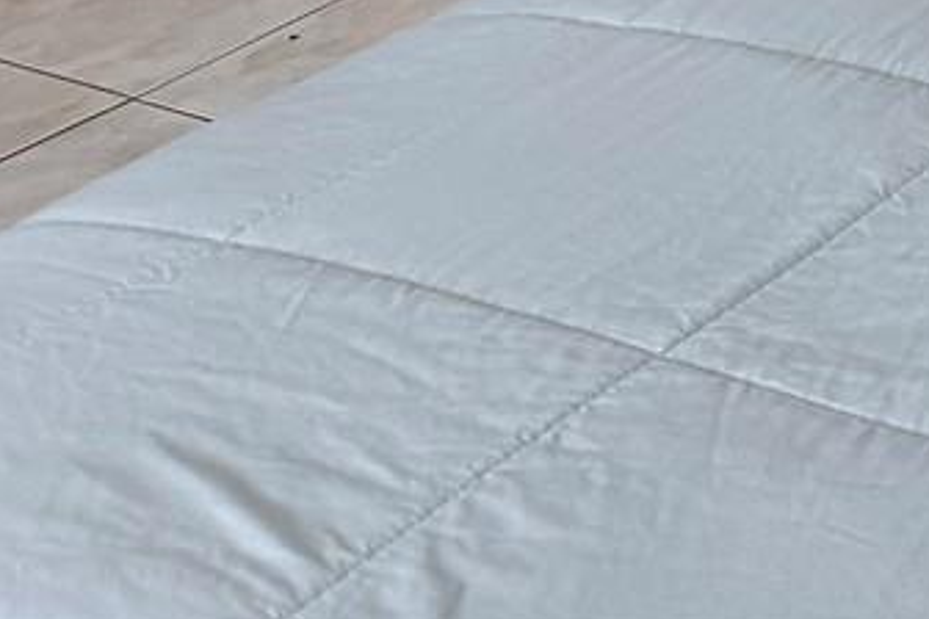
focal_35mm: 119
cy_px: -1022
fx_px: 3071
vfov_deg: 9.7
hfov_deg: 14.7
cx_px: 1764
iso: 64
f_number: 1.78
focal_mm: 6.86
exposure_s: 1/250
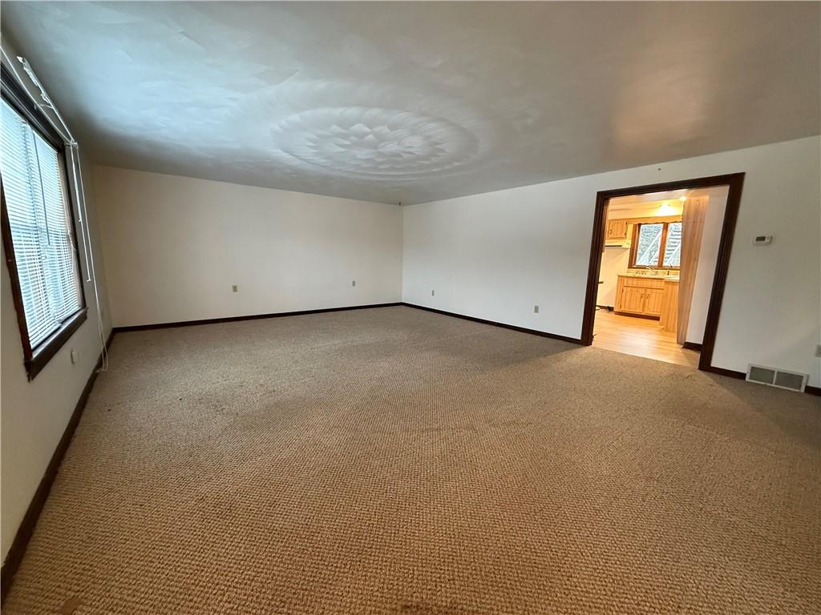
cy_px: 308
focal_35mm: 14
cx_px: 410
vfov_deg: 85.7
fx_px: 332
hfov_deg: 102.1
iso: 800
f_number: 2.2
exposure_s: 1/60
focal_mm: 2.22
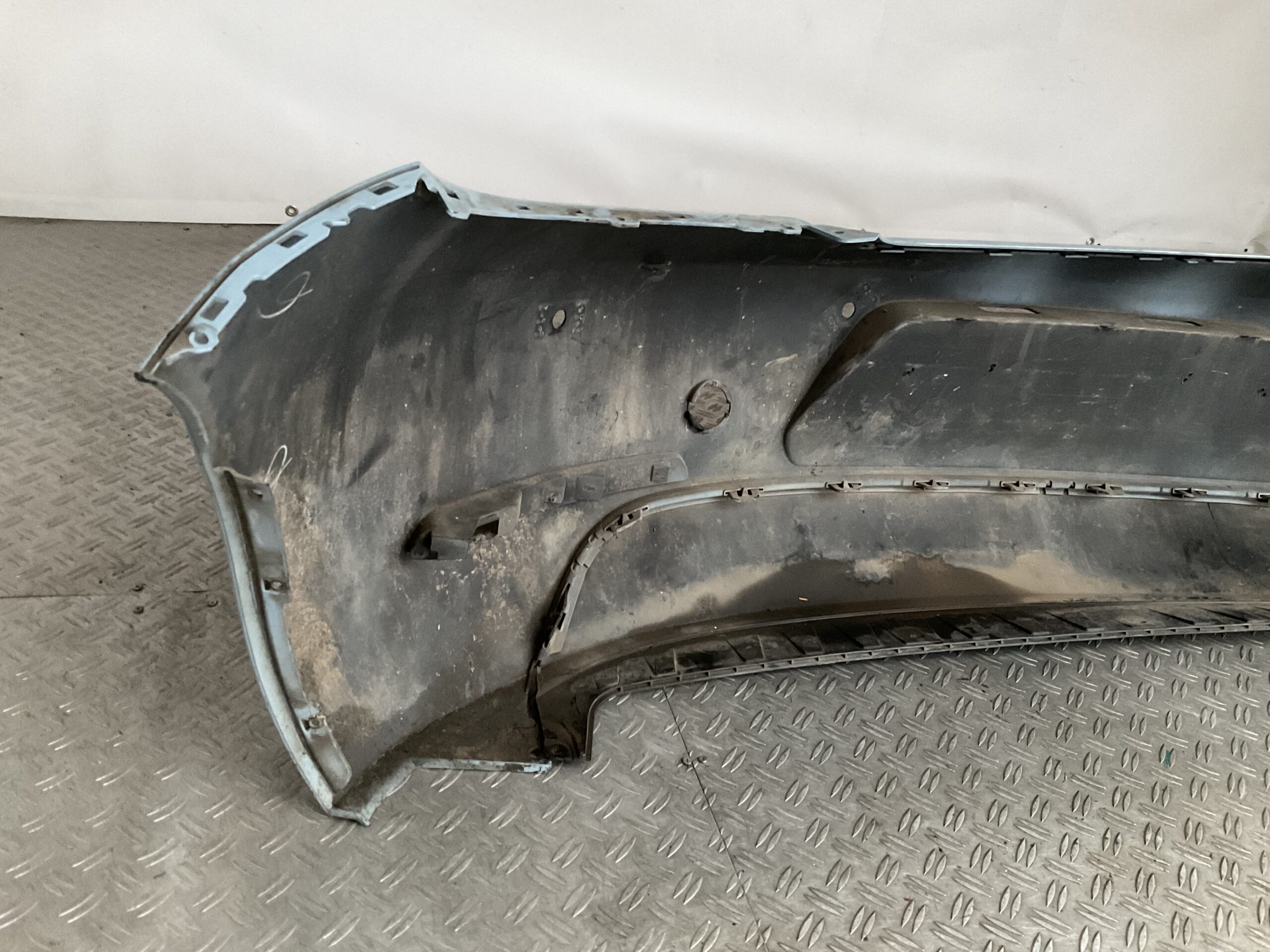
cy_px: 476
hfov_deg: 61.7
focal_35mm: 29
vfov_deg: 48.2
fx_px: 1064
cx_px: 635
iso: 320
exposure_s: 1/25
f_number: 1.8
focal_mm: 3
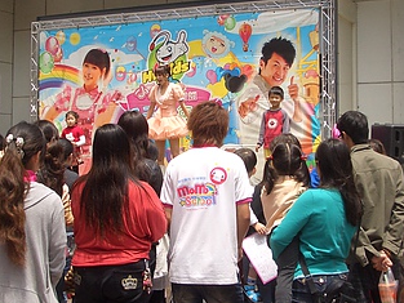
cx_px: 176
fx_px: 782
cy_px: 115
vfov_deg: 21.9
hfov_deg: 28.9
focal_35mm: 67
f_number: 4.3
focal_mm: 5.8
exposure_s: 1/250
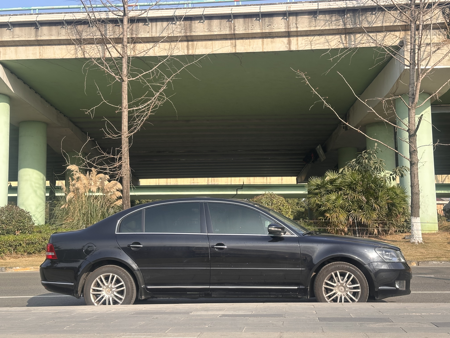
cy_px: 169
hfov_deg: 39.7
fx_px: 624
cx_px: 225
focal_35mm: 48
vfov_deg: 30.3
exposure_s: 1/1227
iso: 64
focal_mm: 6.86
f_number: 1.78
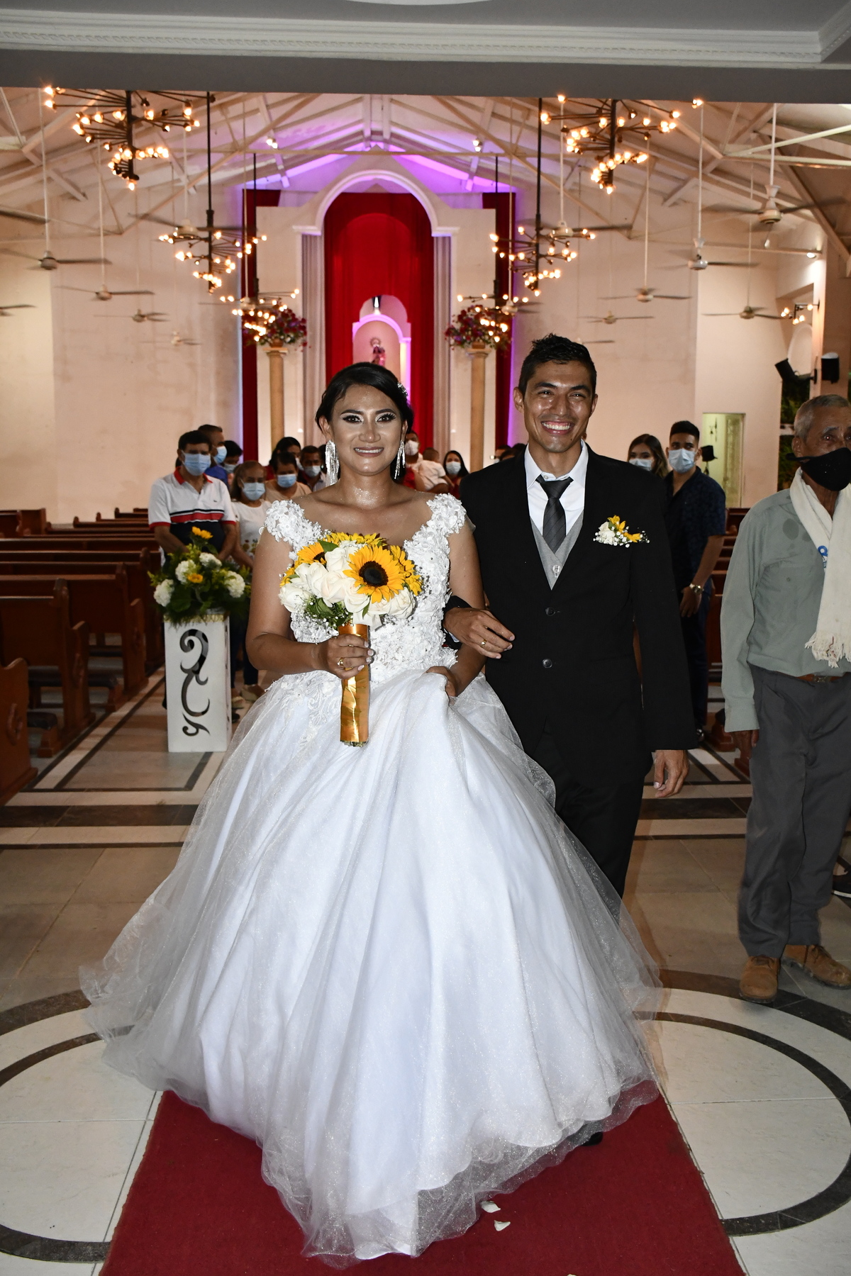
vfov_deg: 61.9
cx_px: 426
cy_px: 638
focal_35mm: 30
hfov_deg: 43.6
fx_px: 1064
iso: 2500
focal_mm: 20
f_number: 3.5
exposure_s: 1/60
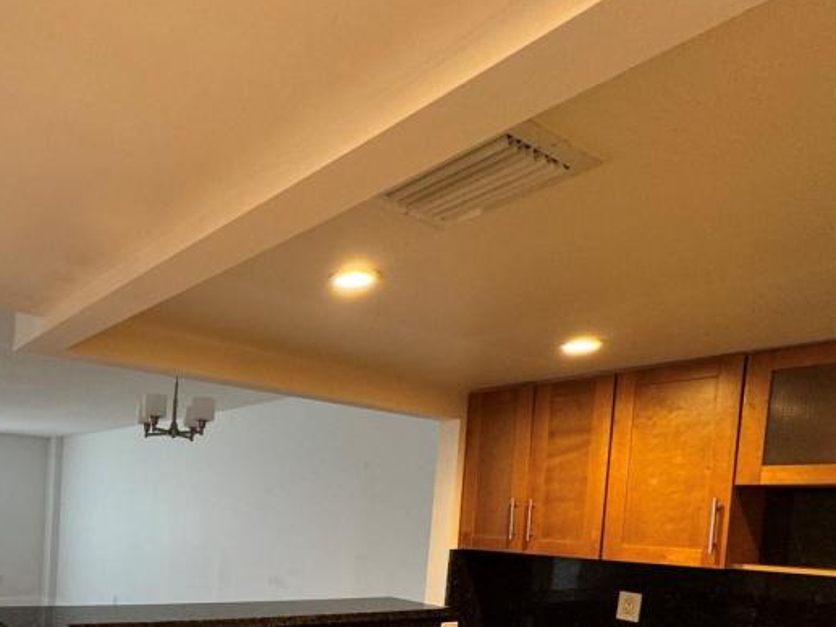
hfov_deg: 59.0
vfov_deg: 48.2
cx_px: 108
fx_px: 628
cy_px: 549
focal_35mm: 26
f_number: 2.2
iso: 160
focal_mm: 2.22
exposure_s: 1/60
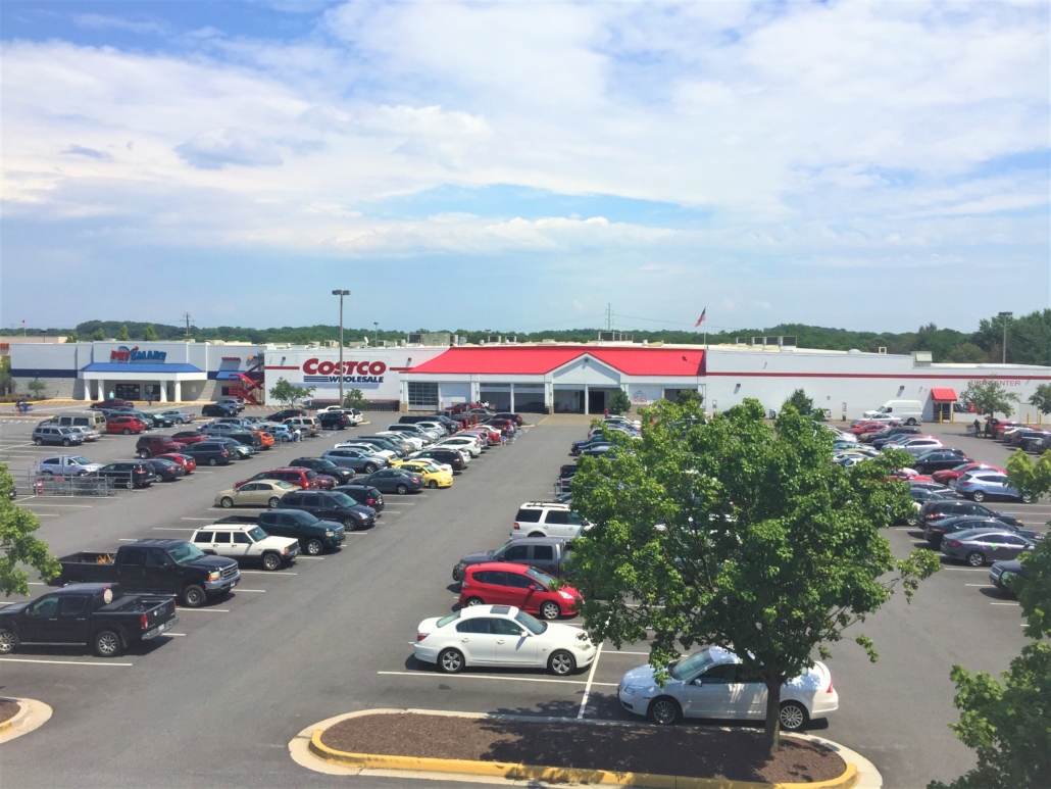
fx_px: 881
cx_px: 526
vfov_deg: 48.2
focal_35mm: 29
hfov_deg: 61.6
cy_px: 394
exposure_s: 1/3300
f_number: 2.2
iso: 32
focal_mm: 4.15
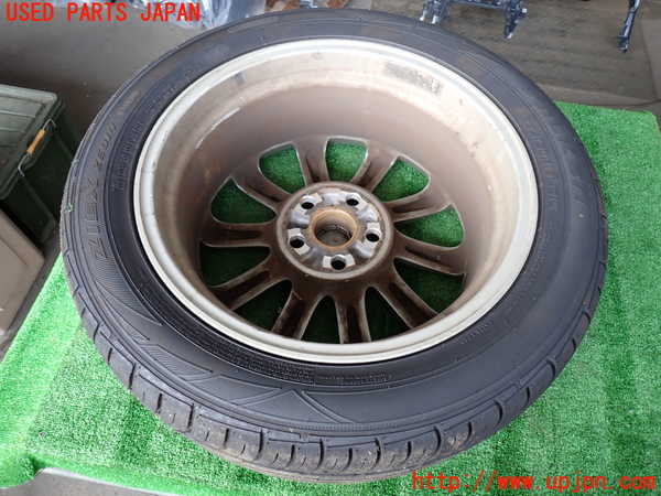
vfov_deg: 54.9
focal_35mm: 25
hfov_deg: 69.4
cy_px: 248
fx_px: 477
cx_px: 330
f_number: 2
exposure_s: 1/60
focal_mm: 4.5
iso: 125
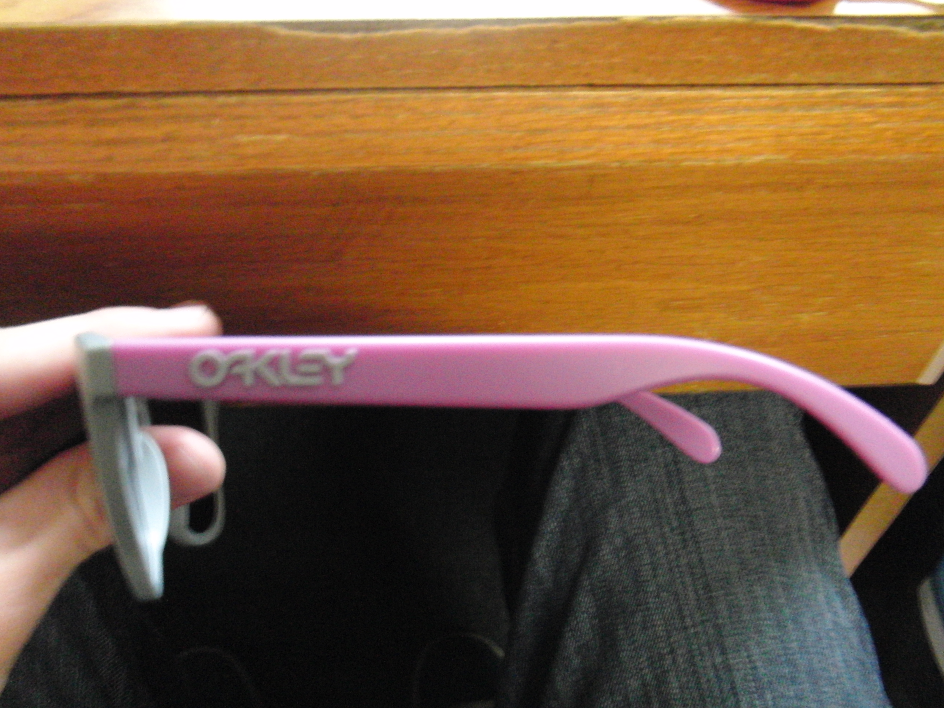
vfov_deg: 37.7
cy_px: 354
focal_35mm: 38
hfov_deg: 49.0
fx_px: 1036
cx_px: 472
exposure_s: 1/10
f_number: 3.9
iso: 800
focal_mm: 6.66
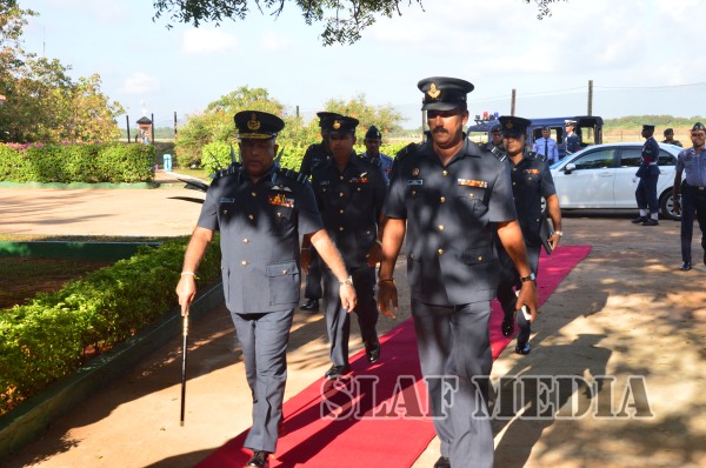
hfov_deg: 41.2
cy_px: 234
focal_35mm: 48
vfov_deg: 28.0
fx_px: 940
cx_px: 353
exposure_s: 1/125
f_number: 11
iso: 400
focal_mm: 32
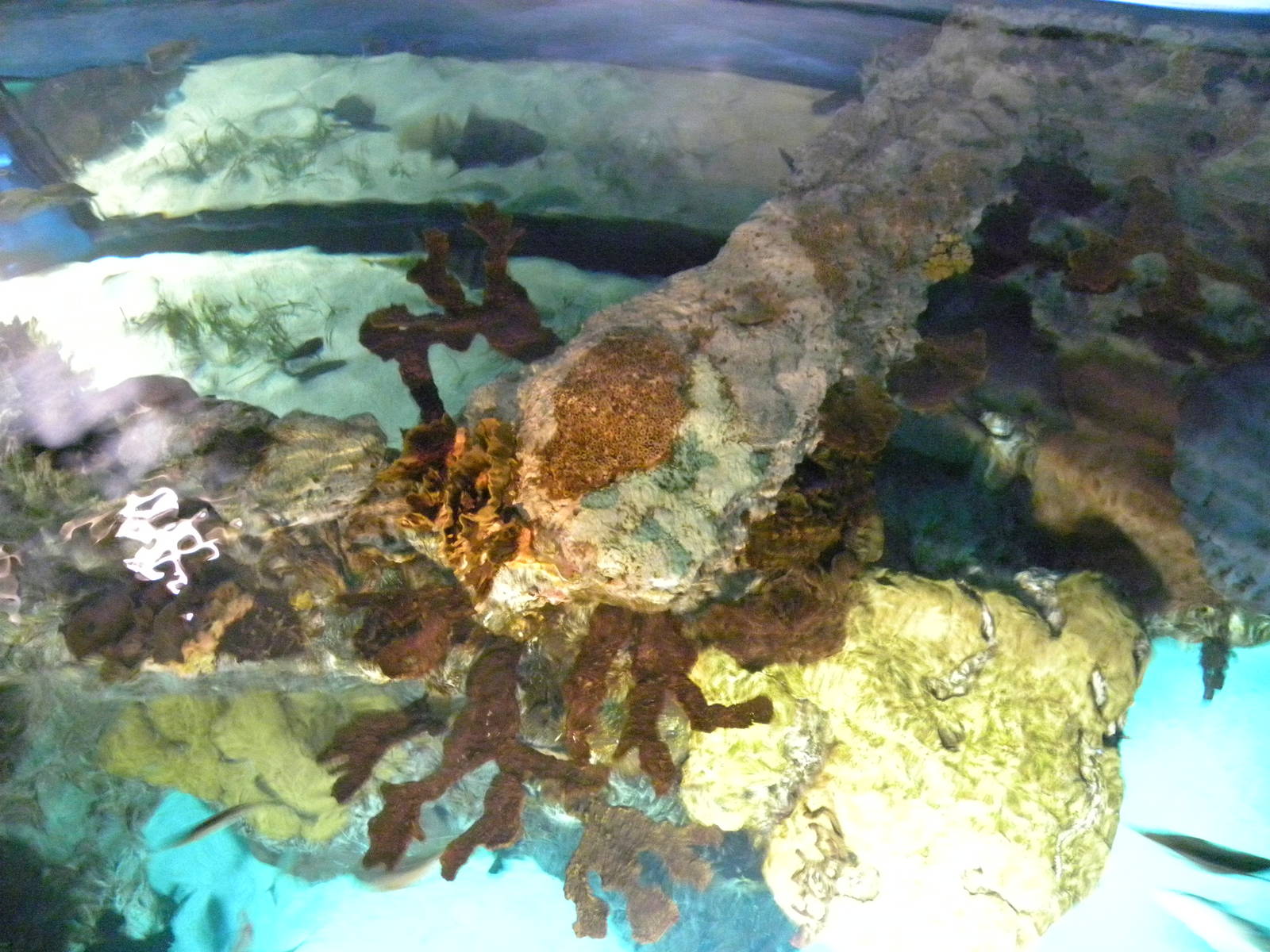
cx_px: 635
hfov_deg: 67.3
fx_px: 954
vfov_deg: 53.1
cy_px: 476
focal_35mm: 26
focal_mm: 4.6
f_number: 2.8
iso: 800
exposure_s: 1/7.7
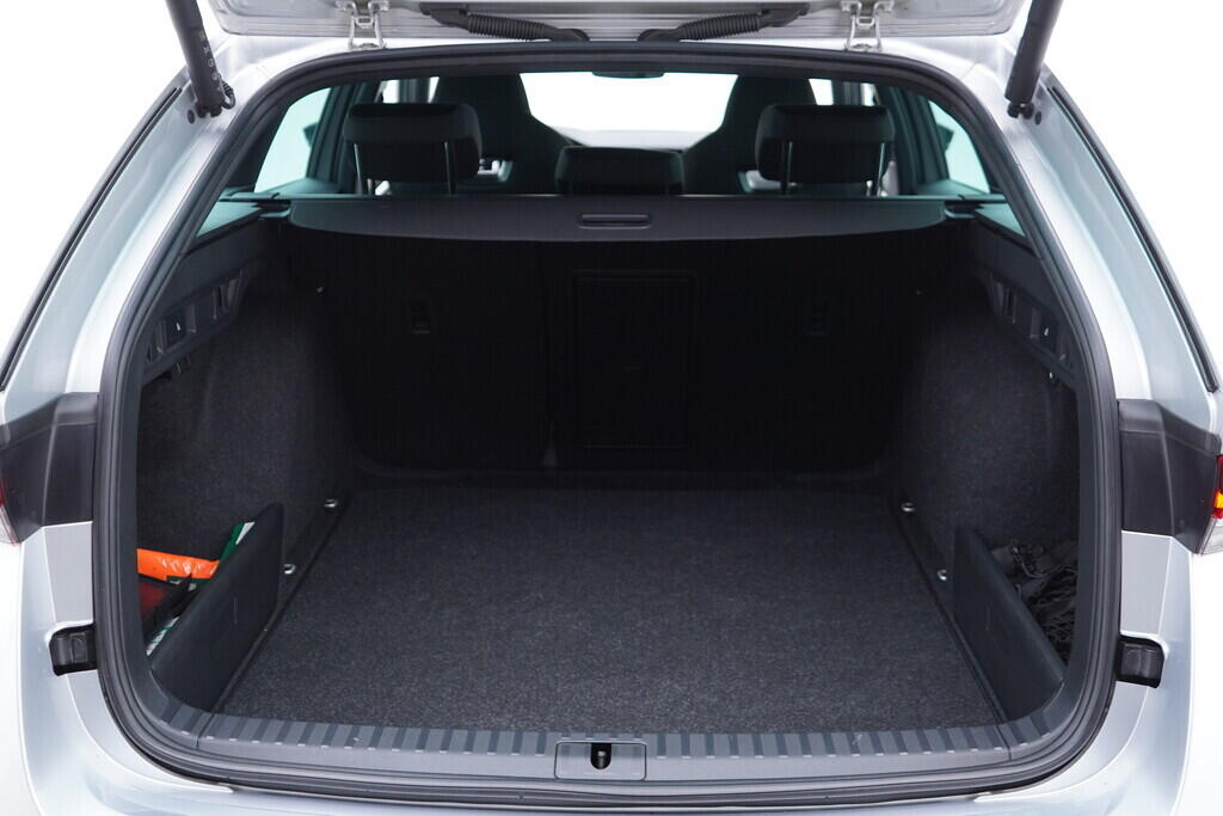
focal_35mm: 36
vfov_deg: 36.9
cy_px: 408
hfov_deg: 53.1
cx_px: 612
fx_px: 1223
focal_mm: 24
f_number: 2.8
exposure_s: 1/40
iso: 320
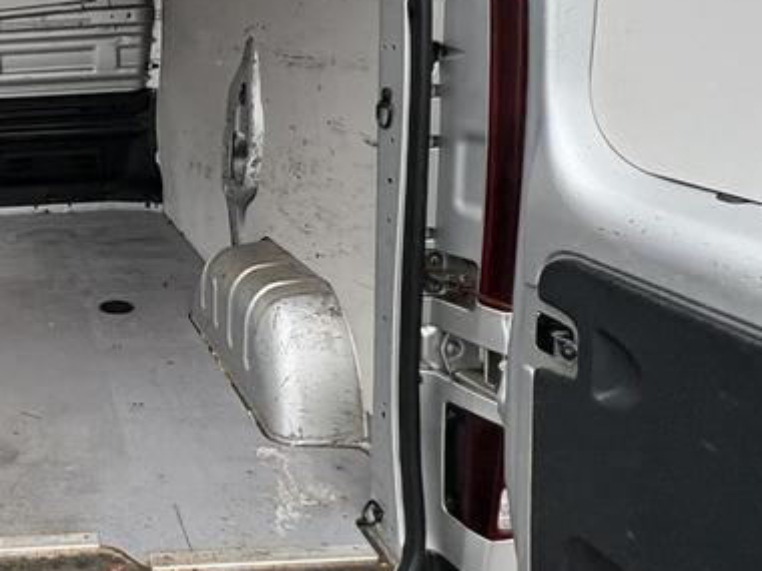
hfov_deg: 46.4
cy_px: 178
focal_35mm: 33
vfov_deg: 42.2
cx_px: 0
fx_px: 726
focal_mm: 2.22
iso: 250
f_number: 2.2
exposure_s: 1/86
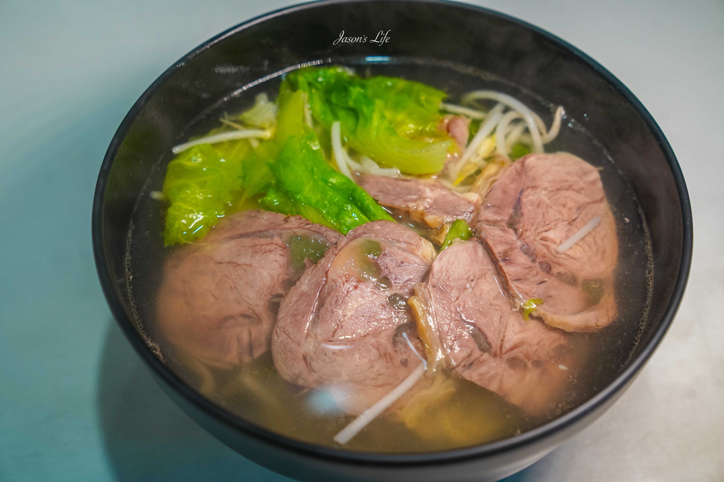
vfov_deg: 22.3
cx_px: 362
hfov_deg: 32.9
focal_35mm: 61
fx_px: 1227
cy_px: 241
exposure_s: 1/80
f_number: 5
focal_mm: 61
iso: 1000
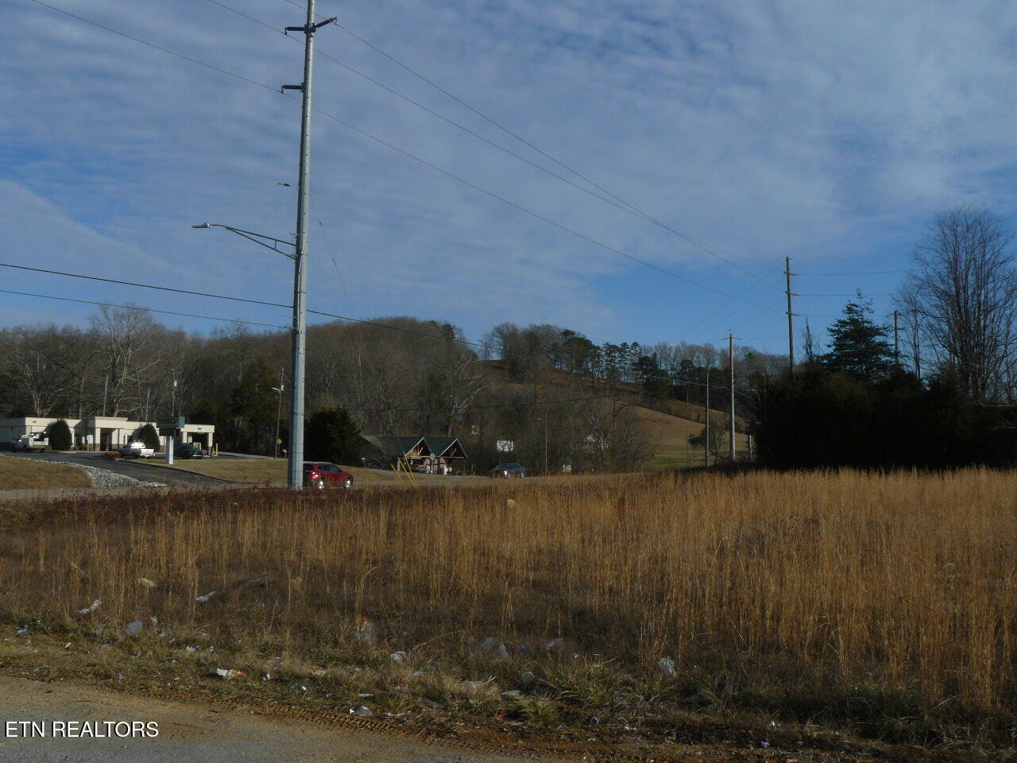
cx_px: 508
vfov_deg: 39.7
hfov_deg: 51.4
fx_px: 1058
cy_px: 382
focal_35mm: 36
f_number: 8
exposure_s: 1/400
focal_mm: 6
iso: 100
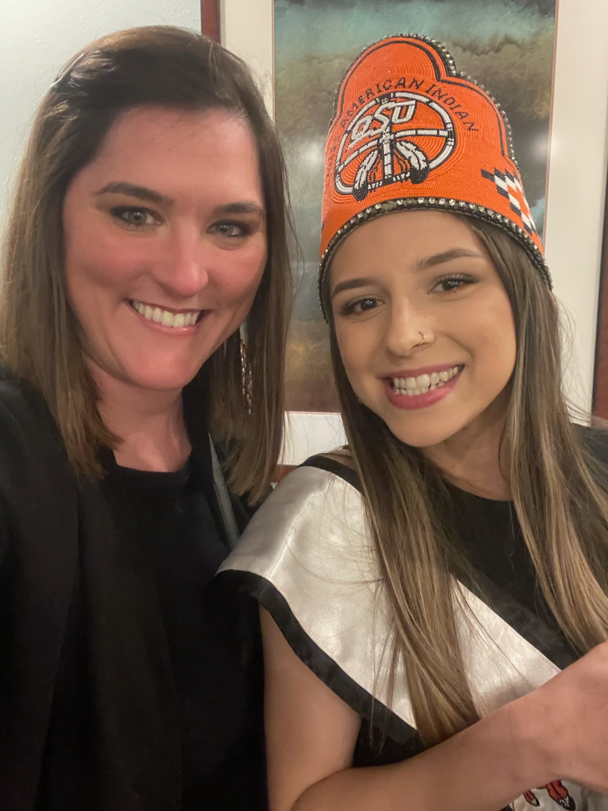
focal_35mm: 30
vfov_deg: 60.0
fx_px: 703
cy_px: 406
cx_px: 304
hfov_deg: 46.8
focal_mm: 2.71
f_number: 2.2
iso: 640
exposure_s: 1/24
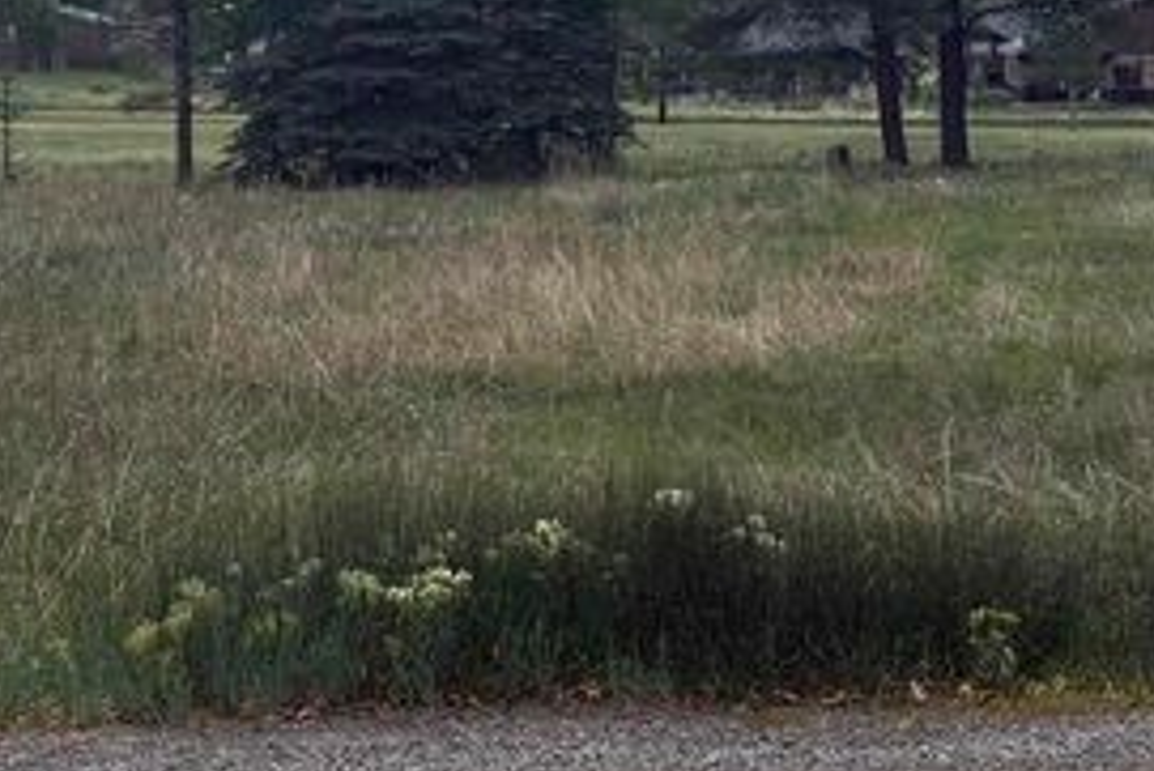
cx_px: 622
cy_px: 28
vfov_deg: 14.7
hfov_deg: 22.1
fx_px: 2951
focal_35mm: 92
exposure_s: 1/5587
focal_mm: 6.76
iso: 80
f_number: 1.78
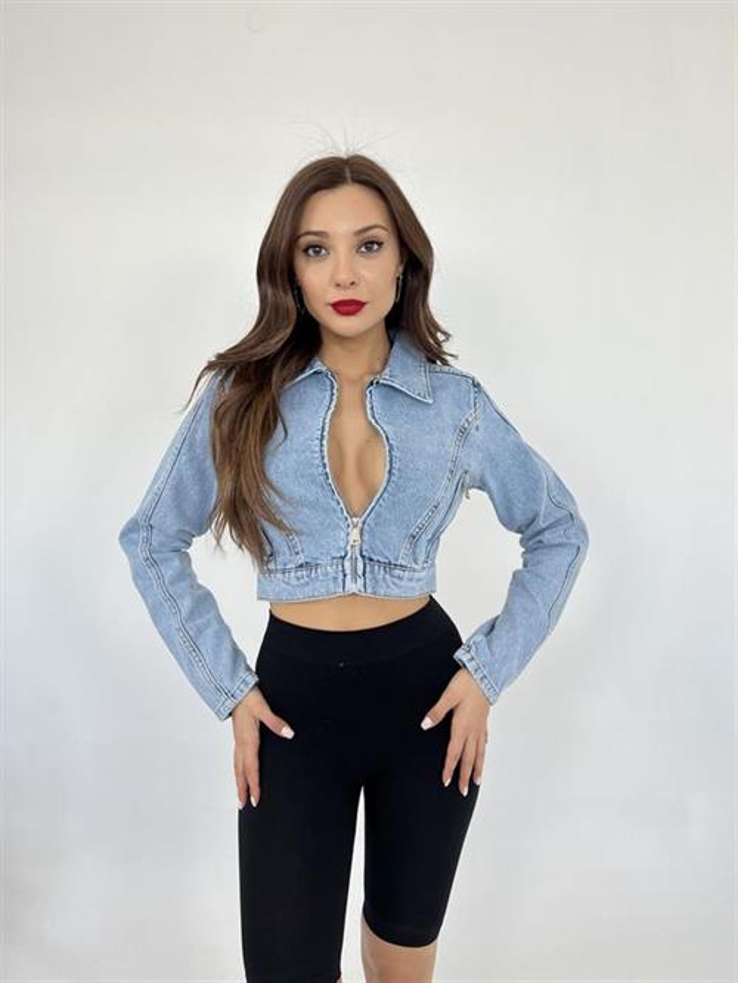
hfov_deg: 53.1
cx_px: 369
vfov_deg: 67.3
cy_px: 492
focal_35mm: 26
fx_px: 739
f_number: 1.5
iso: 40
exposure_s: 1/145
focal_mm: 5.7
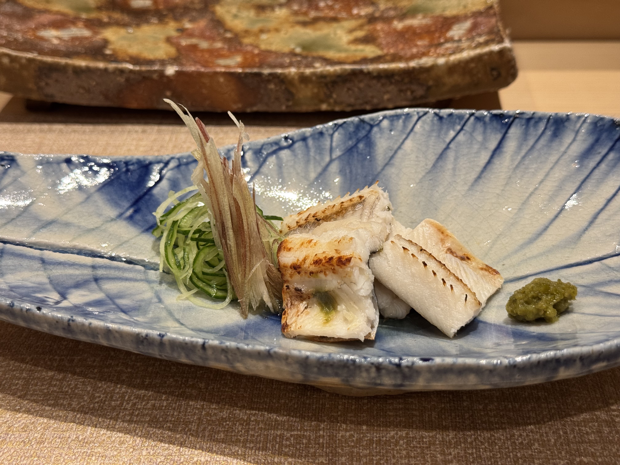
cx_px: 310
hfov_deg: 39.7
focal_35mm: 48
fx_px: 860
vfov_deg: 30.3
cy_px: 232
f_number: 1.78
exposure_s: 1/50
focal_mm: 6.76
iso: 80
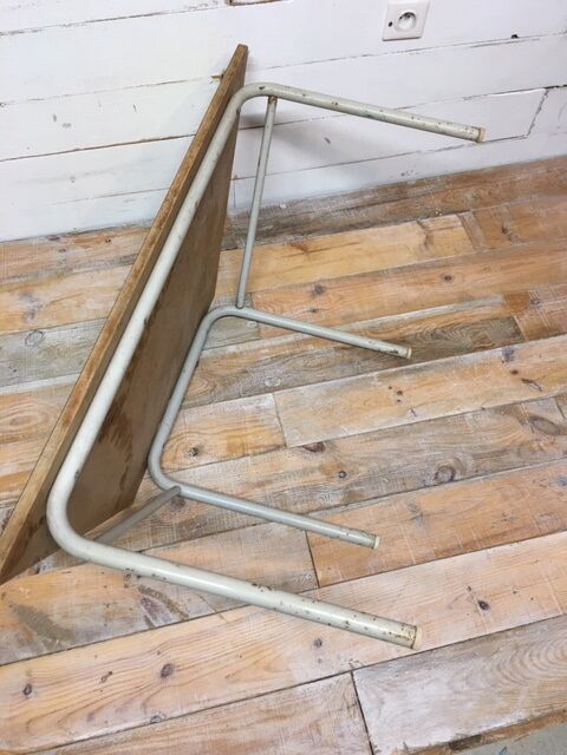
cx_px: 284
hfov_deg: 48.2
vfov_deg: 61.7
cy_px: 378
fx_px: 633
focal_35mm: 29
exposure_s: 1/17
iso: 40
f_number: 2.2
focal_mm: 4.15
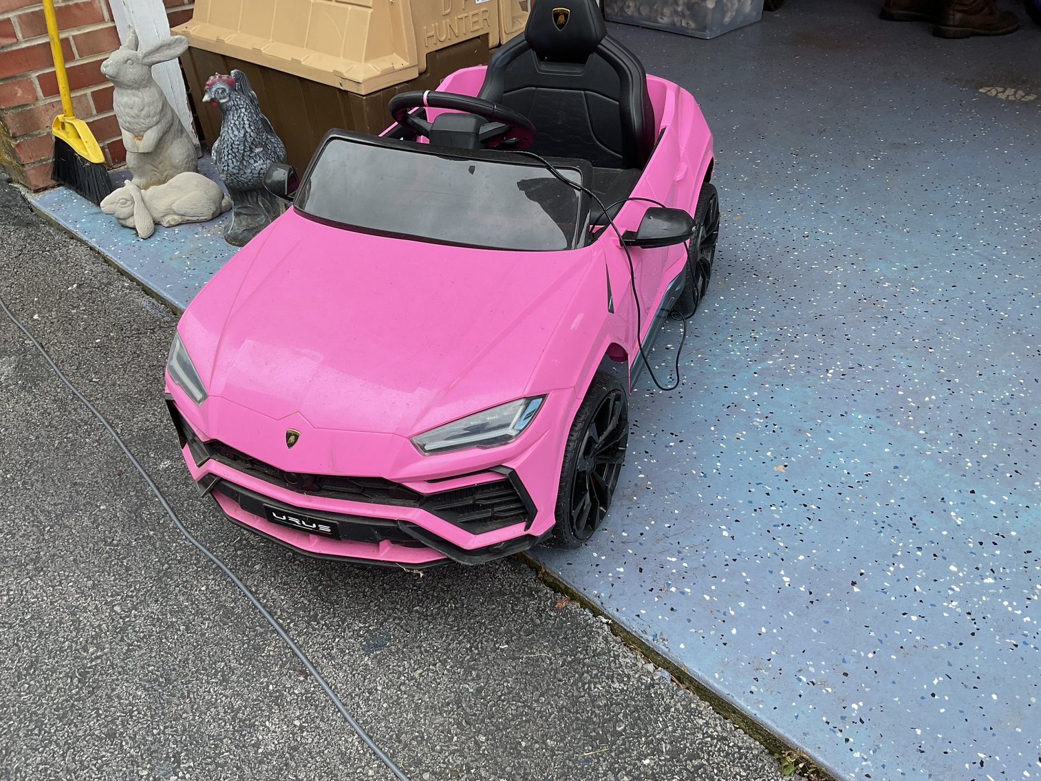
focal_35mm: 29
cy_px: 390
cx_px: 520
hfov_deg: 61.7
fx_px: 872
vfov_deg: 48.2
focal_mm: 3
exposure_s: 1/562
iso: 16
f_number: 1.8
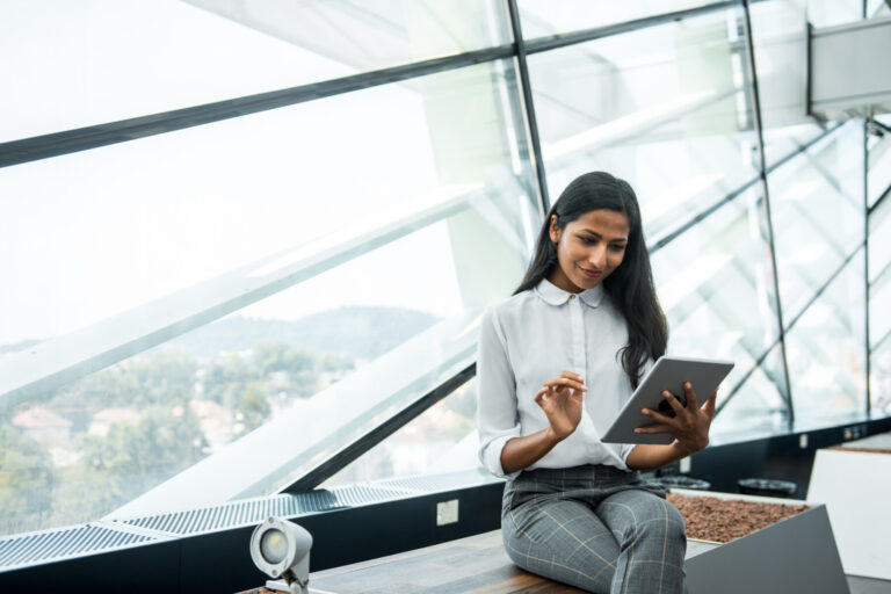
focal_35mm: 39
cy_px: 297
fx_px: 965
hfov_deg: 49.6
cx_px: 446
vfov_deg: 34.2
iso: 100
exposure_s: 1/500
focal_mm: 26
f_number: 2
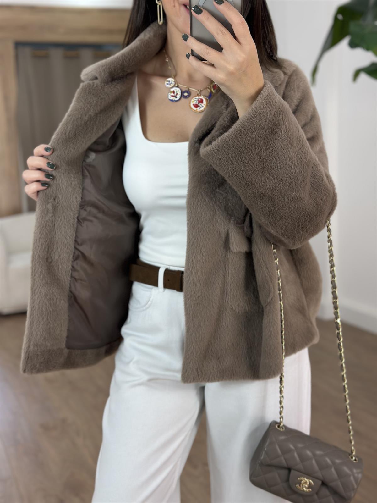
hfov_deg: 30.3
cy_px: 252
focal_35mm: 48
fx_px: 697
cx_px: 188
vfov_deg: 39.7
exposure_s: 1/225
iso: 80
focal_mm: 6.86
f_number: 1.78
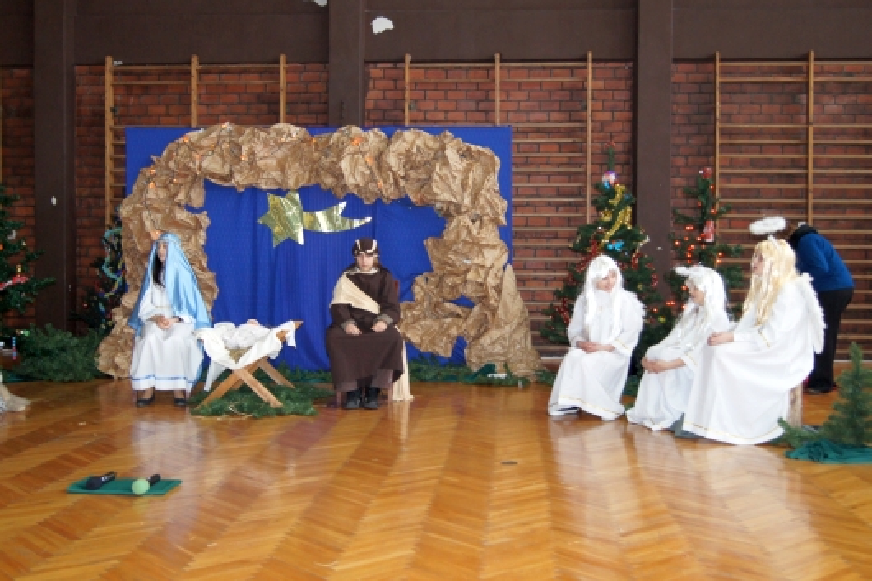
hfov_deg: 46.4
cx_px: 436
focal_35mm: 42
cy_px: 290
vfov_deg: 31.9
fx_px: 1017
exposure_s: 1/60
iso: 800
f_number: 4.5
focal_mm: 28
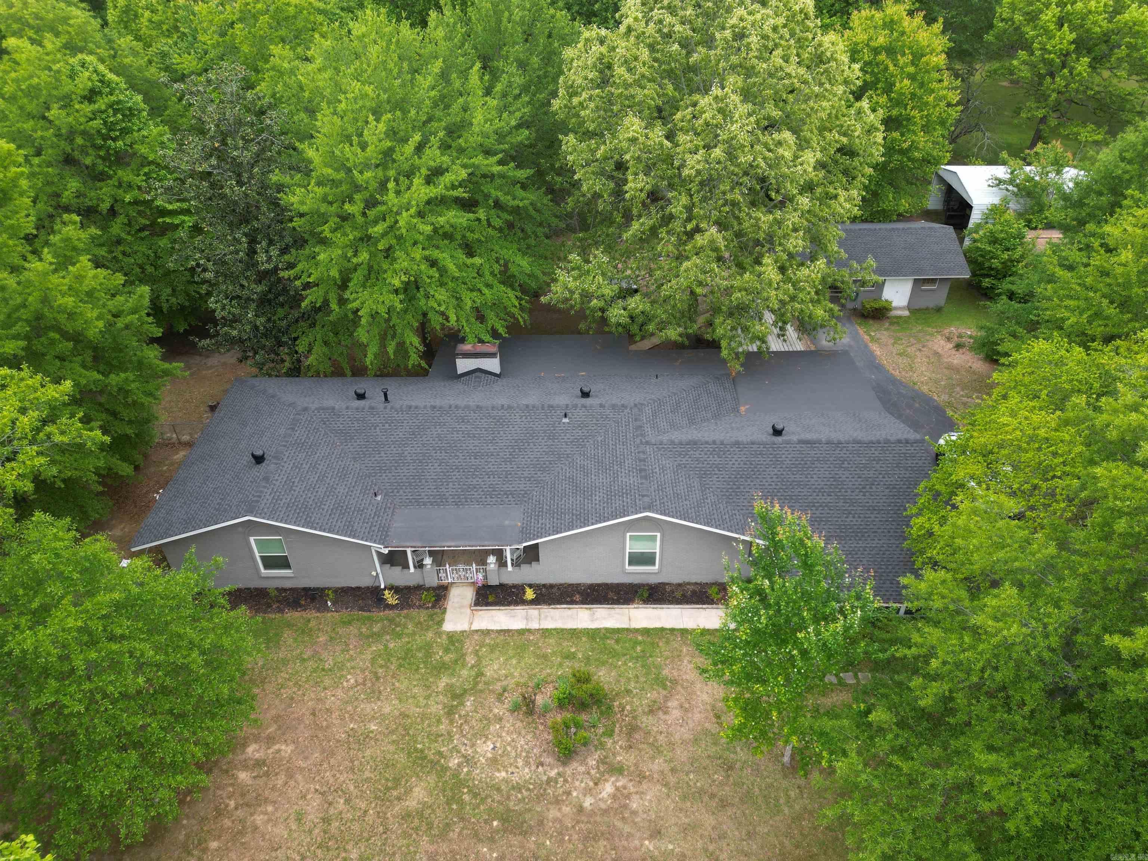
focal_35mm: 24
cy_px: 430
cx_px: 574
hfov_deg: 71.6
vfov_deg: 56.8
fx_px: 796
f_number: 1.7
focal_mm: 6.72
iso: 100
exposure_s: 1/320
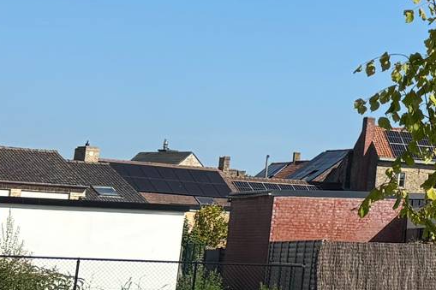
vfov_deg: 10.0
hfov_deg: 11.9
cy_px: 45
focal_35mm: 136
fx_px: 1646
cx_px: 1077
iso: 50
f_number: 1.6
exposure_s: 1/3205
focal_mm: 5.96
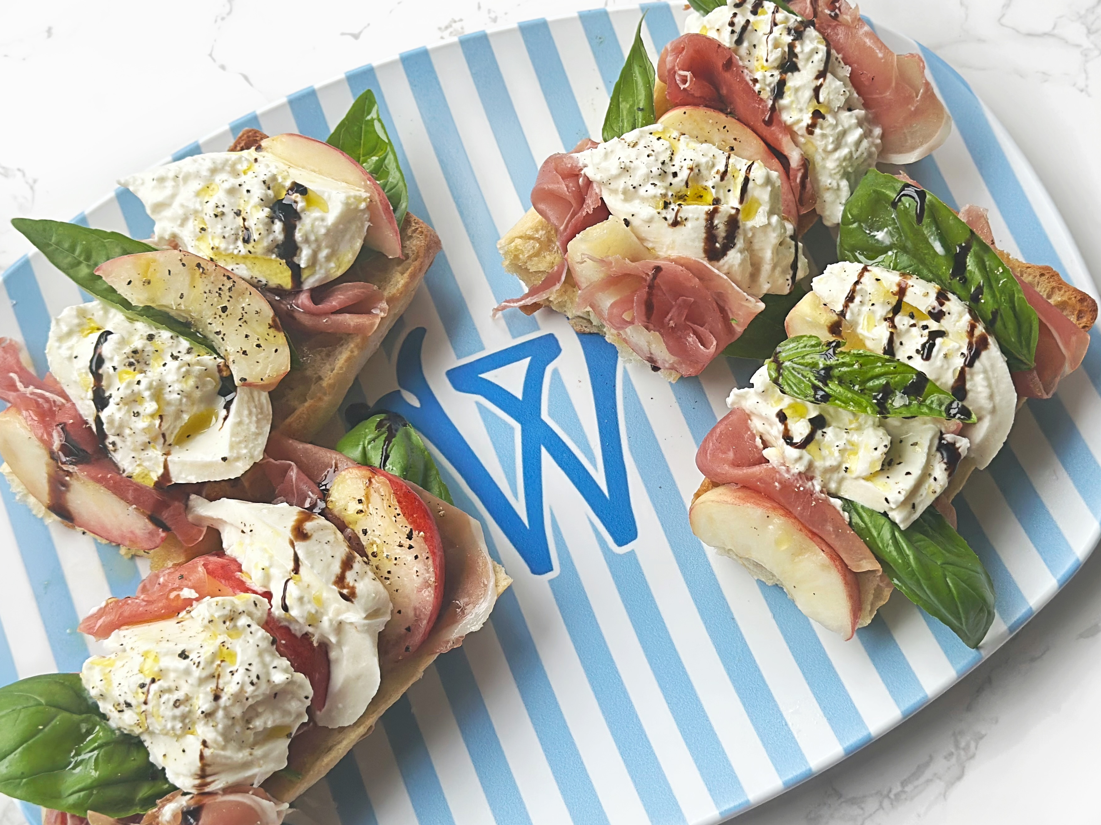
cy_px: 387
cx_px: 589
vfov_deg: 26.6
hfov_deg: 34.9
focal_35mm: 55
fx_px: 1749
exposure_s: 1/121
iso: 80
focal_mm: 6.86
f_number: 1.78
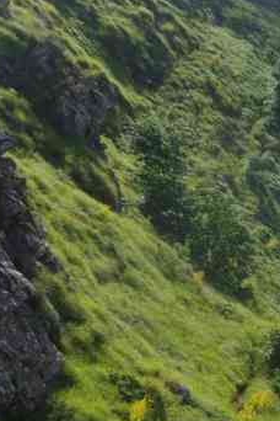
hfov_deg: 11.5
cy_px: 297
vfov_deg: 17.3
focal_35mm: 118
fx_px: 1377
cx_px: 278
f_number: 11
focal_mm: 26.9
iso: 200
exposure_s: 1/80
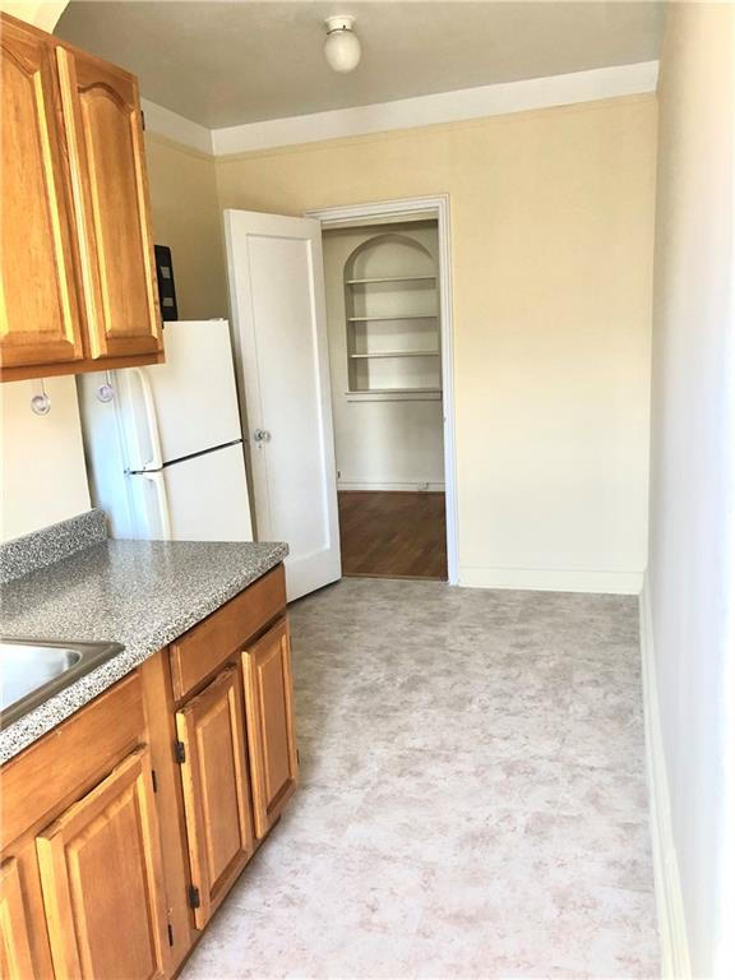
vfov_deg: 63.4
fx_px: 793
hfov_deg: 49.7
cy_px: 490
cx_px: 368
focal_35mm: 28
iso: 32
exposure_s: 1/30
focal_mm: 3.99
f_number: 1.8
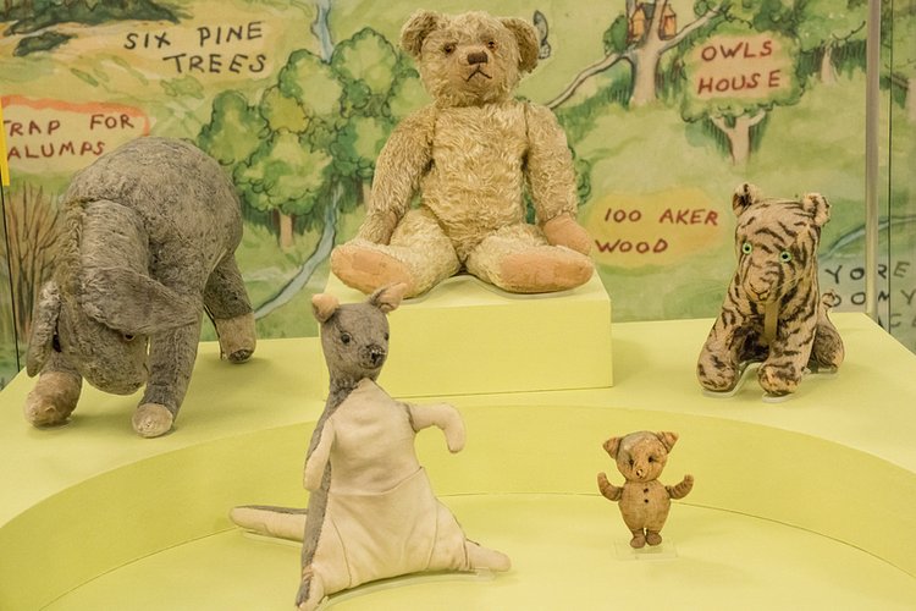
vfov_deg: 19.5
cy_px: 306
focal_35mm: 70
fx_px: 1781
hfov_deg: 28.8
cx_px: 458
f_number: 8
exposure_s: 1/60
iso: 6400
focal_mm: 70
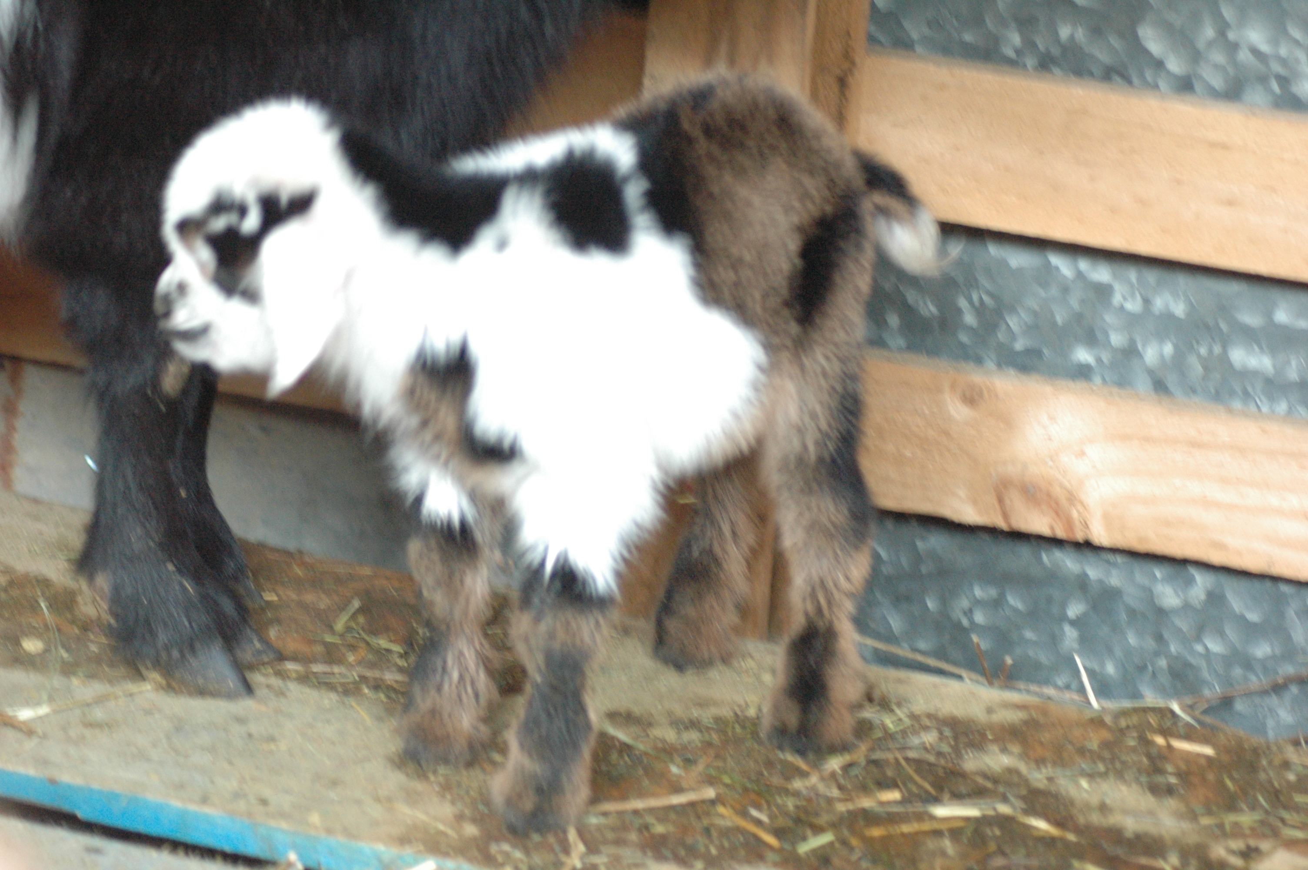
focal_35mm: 135
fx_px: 4901
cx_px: 654
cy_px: 435
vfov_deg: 10.1
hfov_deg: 15.2
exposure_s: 1/20
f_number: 4.2
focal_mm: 90
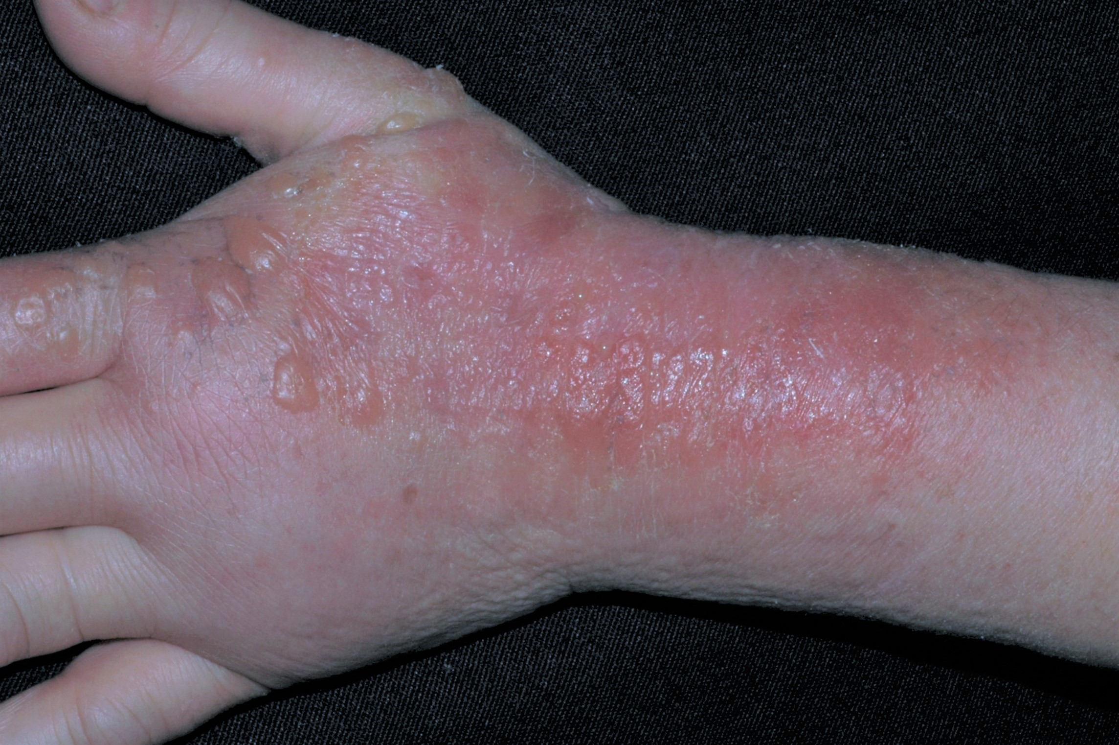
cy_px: 372
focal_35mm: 90
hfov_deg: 22.6
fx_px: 2795
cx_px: 560
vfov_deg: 15.2
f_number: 32
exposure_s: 1/60
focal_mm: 60
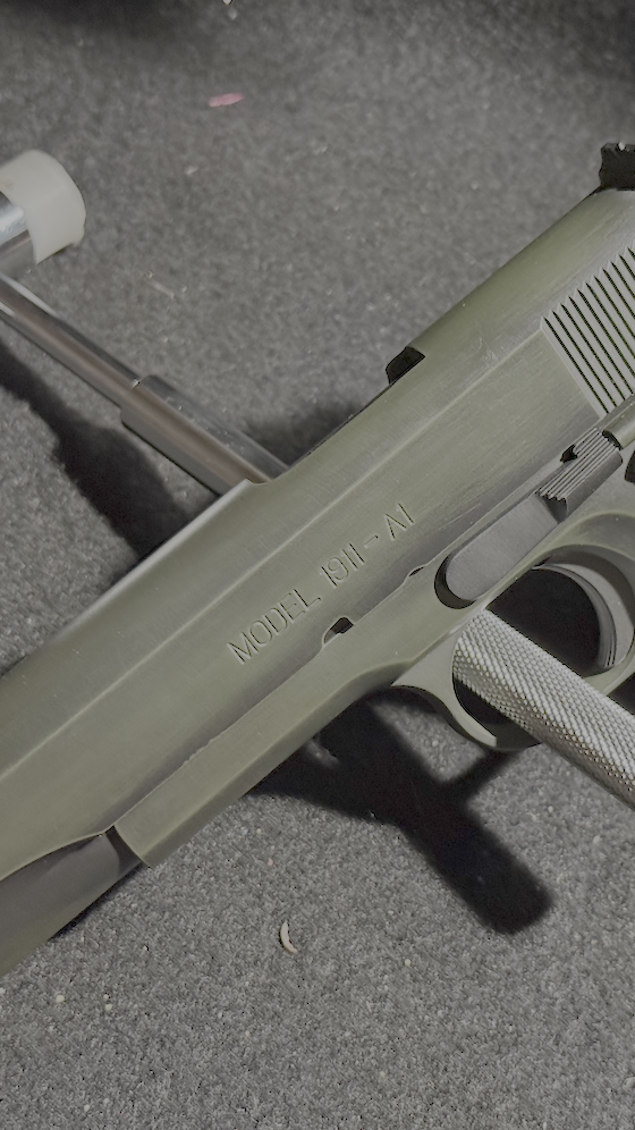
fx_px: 2096
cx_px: 433
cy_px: 566
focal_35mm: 70
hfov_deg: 17.2
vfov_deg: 30.2
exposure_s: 1/30
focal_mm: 6.76
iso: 640
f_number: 1.78
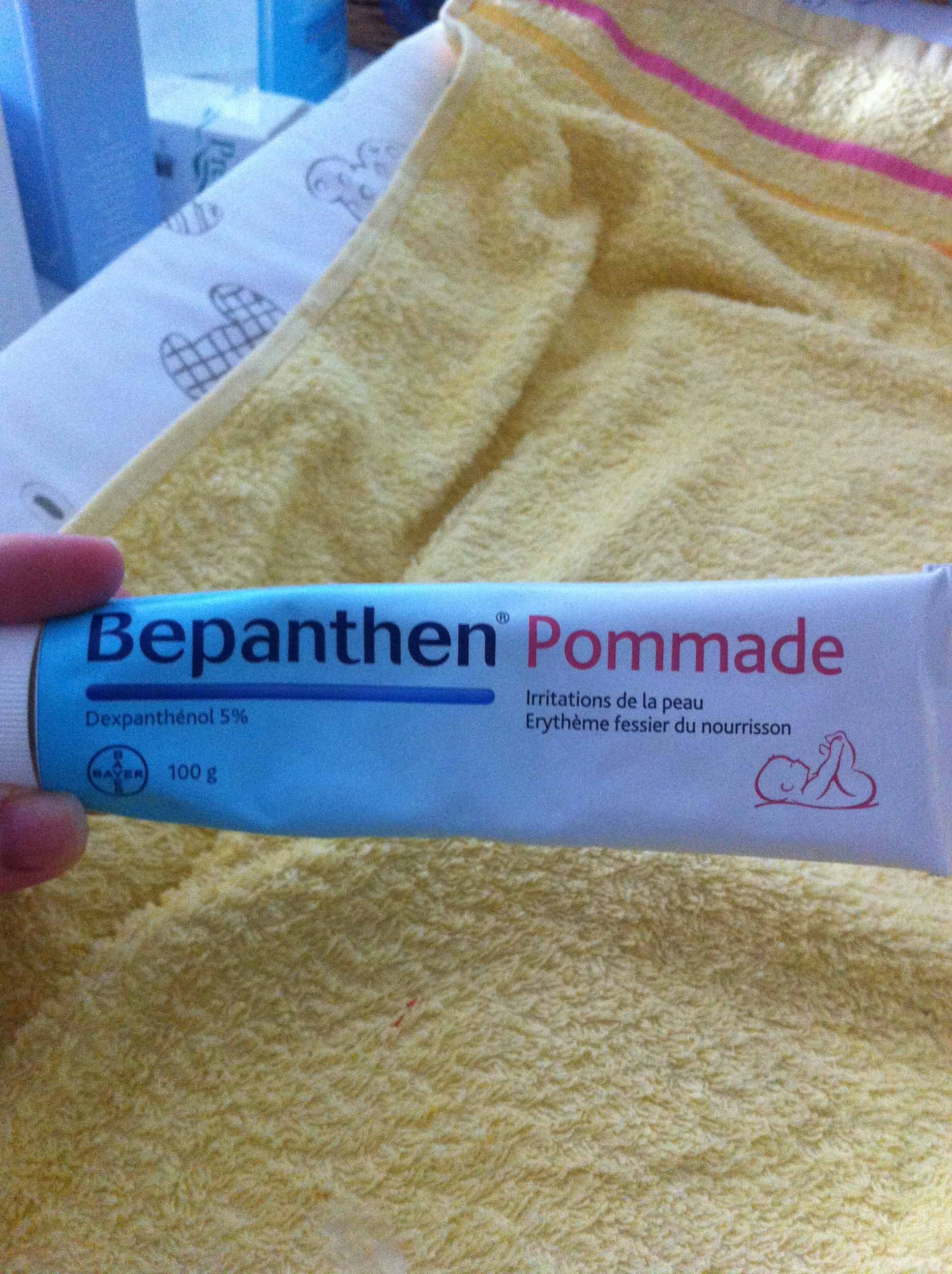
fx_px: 1287
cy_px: 637
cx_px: 476
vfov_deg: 52.7
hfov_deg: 40.6
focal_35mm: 35
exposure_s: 1/17
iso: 400
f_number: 2.8
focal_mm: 3.85
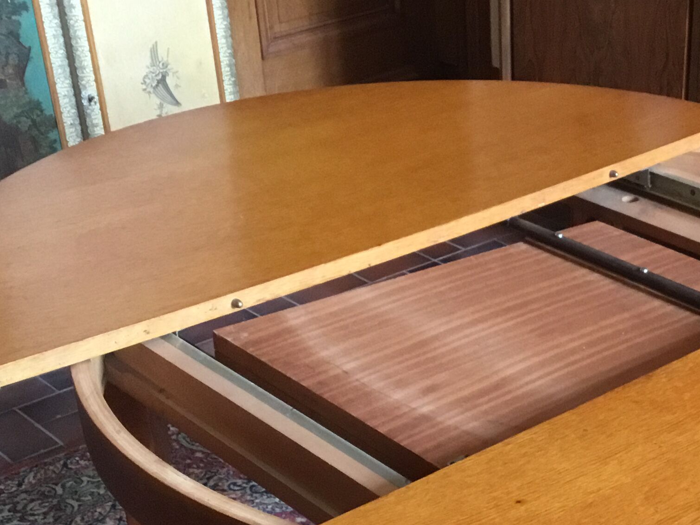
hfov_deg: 28.1
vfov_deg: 21.5
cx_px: 593
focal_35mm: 67
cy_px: 463
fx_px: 1355
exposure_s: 1/33
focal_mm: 3.3
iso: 160
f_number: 2.4
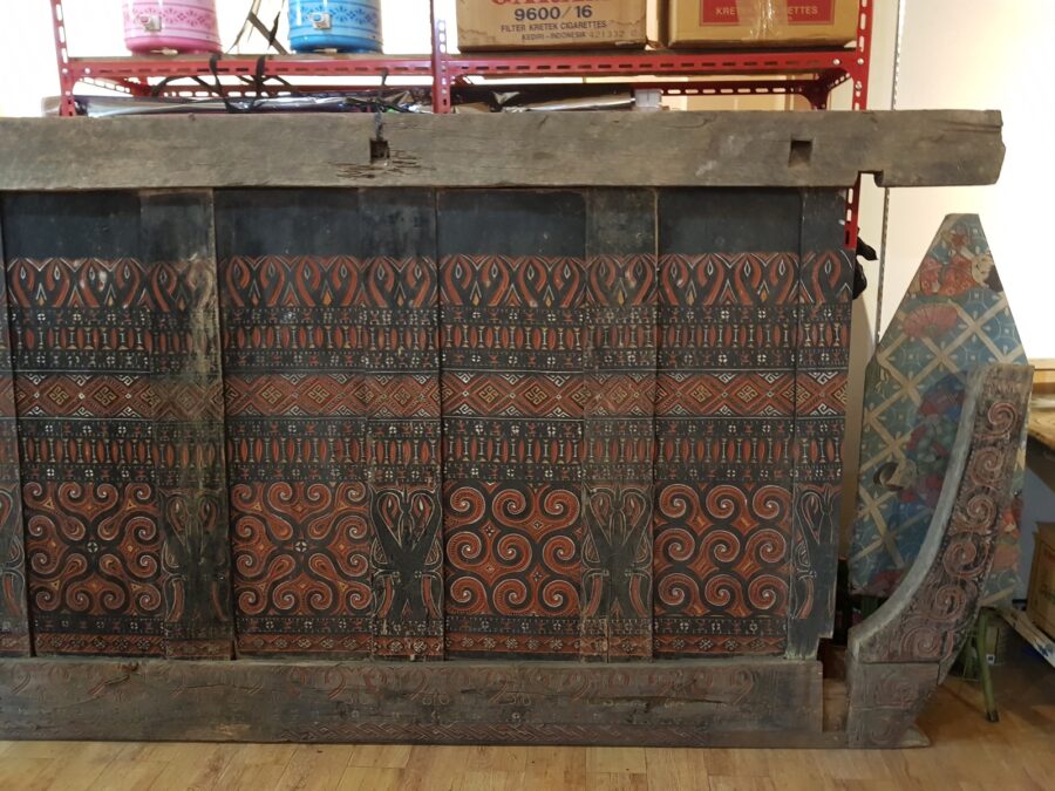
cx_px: 528
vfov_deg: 53.1
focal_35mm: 26
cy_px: 396
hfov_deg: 67.3
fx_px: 792
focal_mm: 4.3
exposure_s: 1/14
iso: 250
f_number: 1.7
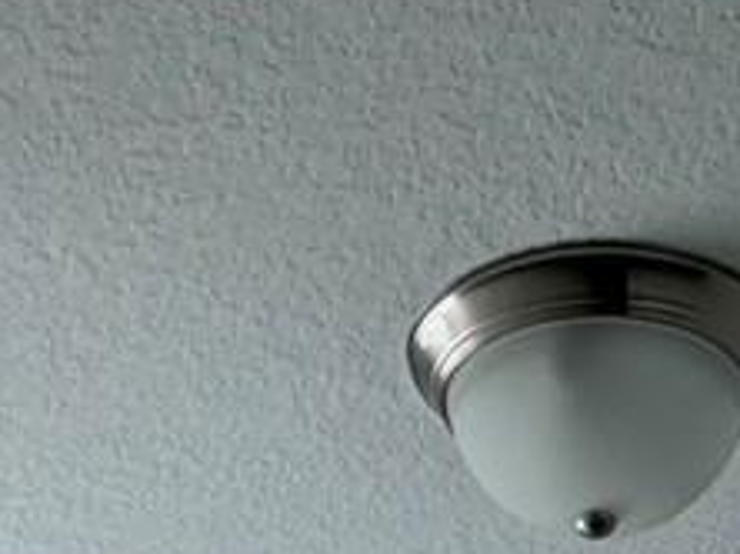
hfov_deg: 19.4
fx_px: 2157
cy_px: 1956
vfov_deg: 9.2
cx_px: 530
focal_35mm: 101
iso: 50
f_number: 2.2
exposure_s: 1/121
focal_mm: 2.22
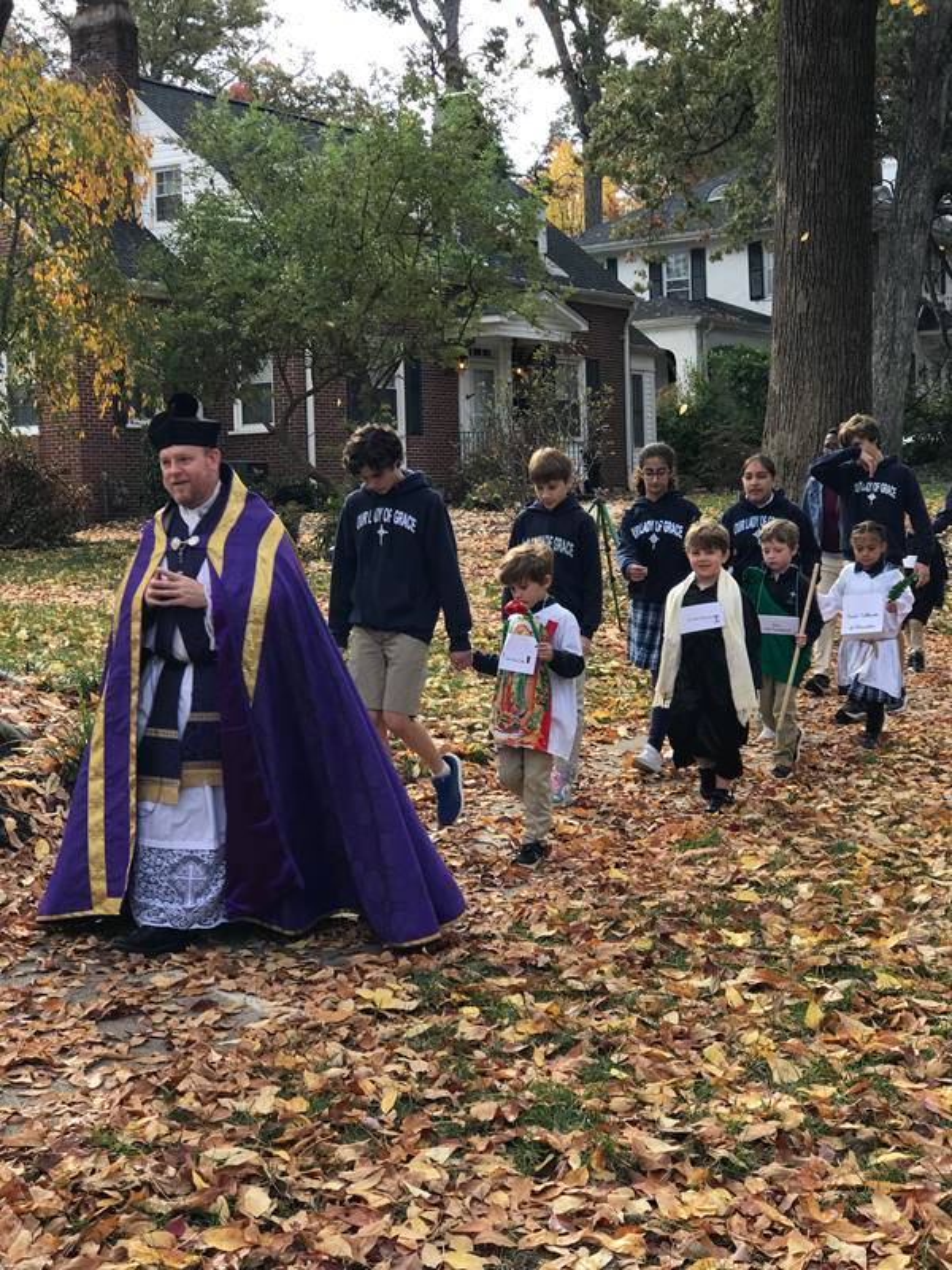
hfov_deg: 25.7
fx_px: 2090
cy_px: 635
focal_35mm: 57
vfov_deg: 33.8
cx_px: 476
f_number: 2.8
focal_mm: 6.6
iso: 20
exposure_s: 1/150
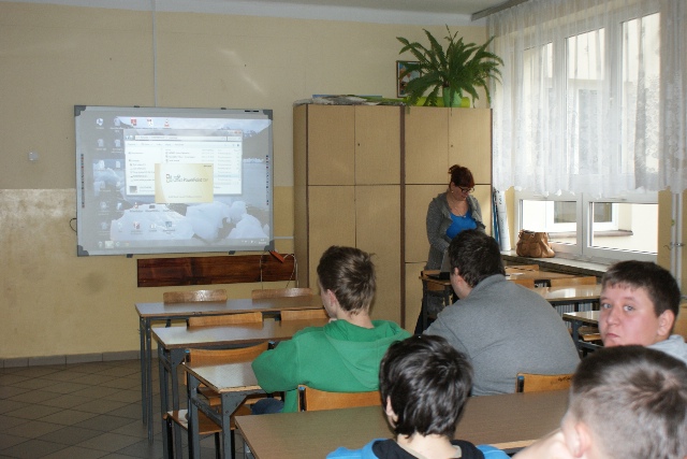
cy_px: 230
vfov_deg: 31.9
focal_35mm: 42
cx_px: 344
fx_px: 802
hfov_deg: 46.4
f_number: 4.5
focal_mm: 28
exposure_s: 1/60
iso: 400
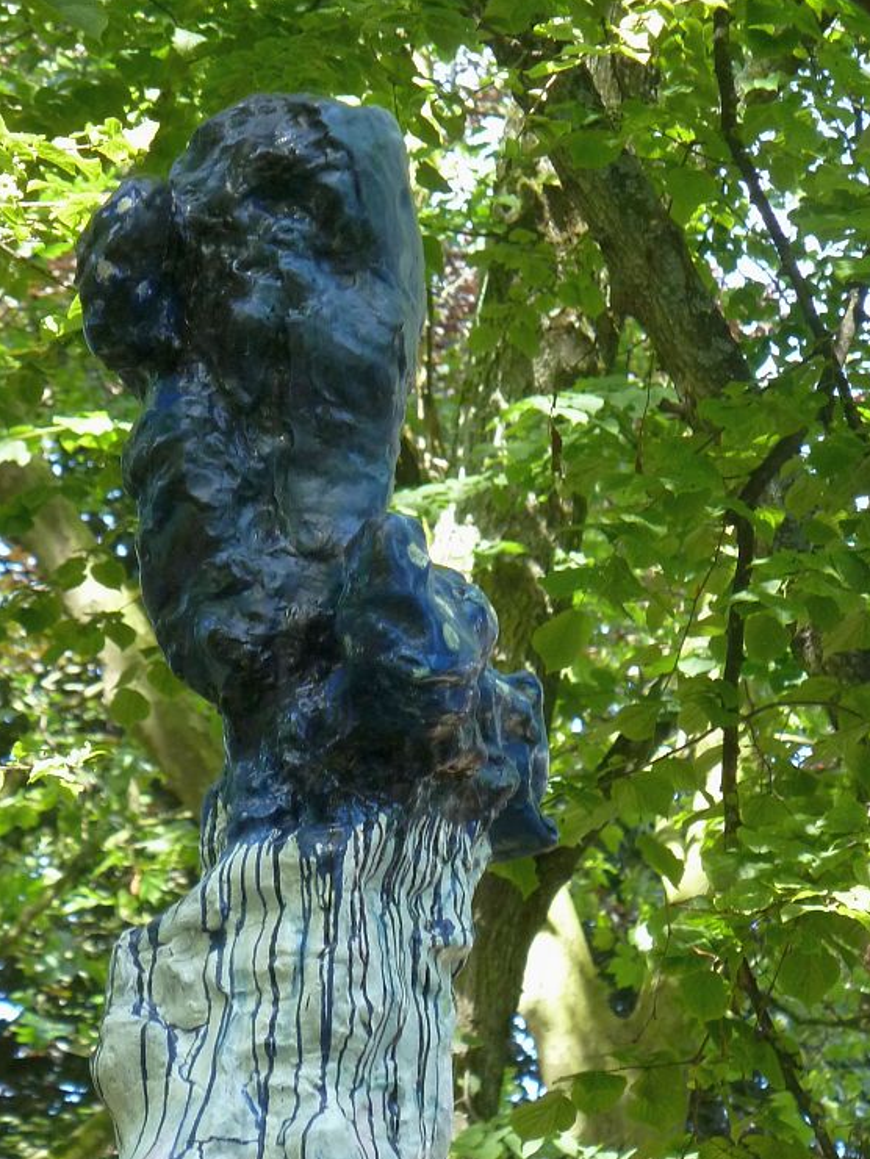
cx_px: 297
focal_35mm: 311
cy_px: 644
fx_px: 10419
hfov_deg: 4.8
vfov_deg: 6.4
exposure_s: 1/80
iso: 250
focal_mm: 37
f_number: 4.6
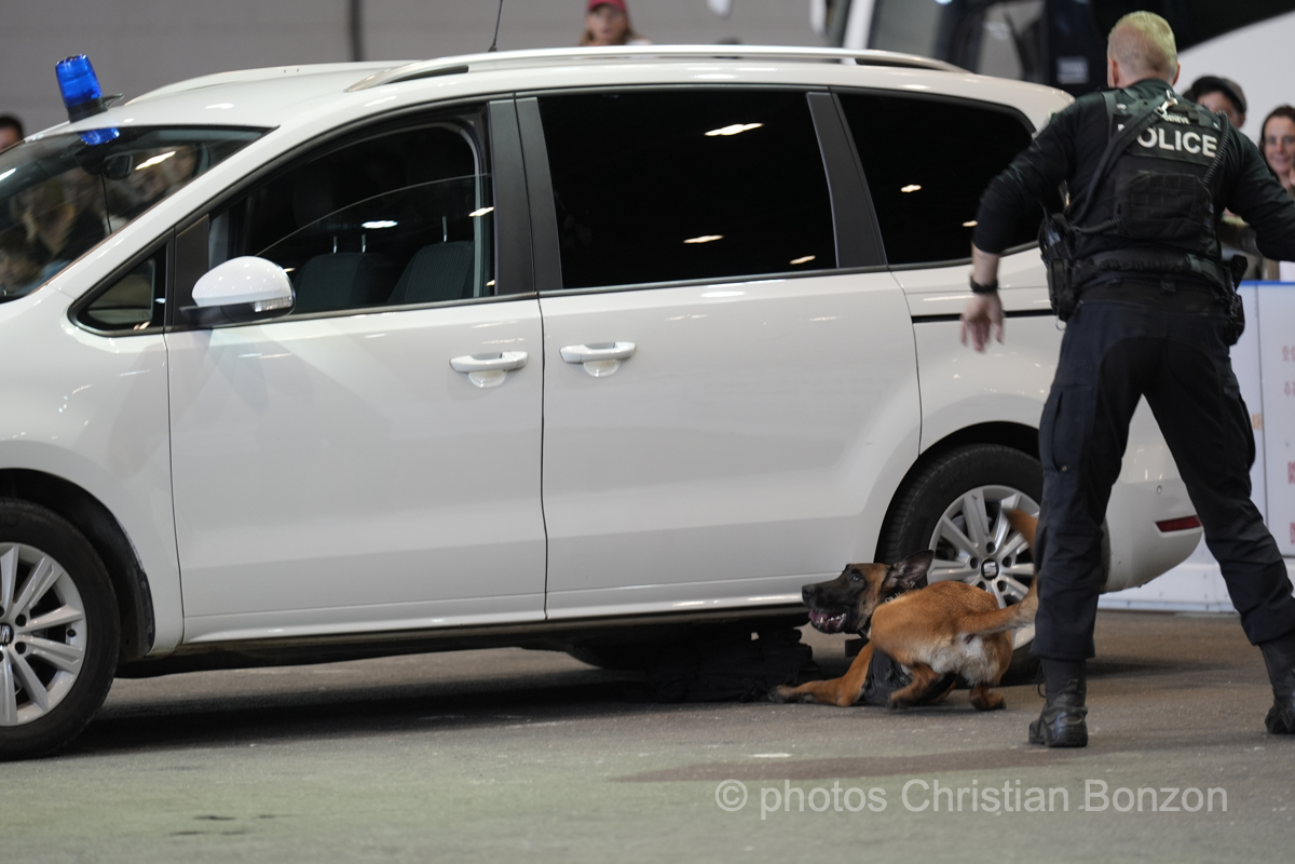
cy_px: 432
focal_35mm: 200
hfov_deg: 10.3
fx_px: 7194
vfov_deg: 6.9
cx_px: 648
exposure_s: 1/125
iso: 800
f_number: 2.8
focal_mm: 200
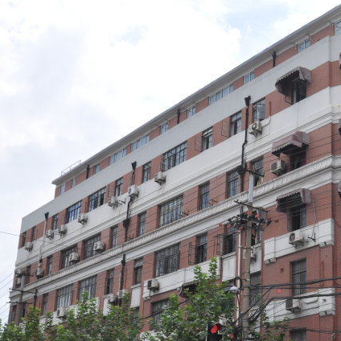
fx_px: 668
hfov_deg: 26.9
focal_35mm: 60
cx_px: 348
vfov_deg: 28.3
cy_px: 250
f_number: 11
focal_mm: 21
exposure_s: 1/125
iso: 200
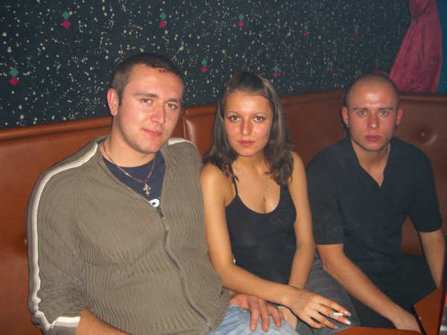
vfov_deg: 37.7
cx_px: 224
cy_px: 168
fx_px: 491
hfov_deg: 49.0
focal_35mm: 38
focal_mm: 7.9
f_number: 2.8
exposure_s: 1/60
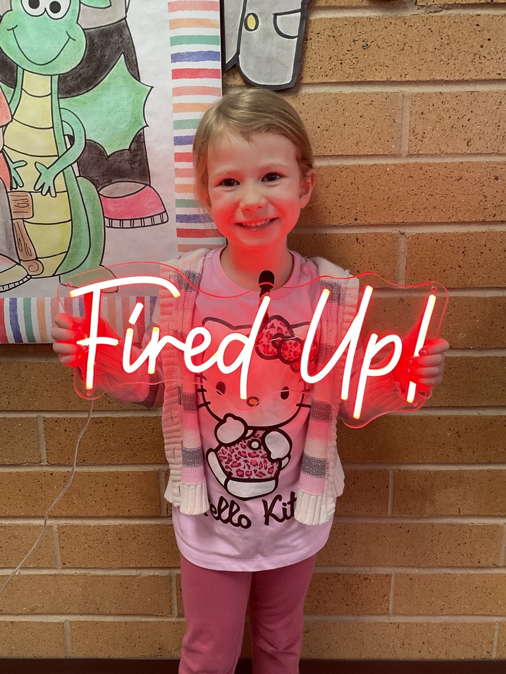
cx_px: 253
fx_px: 565
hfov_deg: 48.2
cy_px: 337
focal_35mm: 29
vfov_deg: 61.7
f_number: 1.8
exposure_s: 1/60
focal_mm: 3
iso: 125
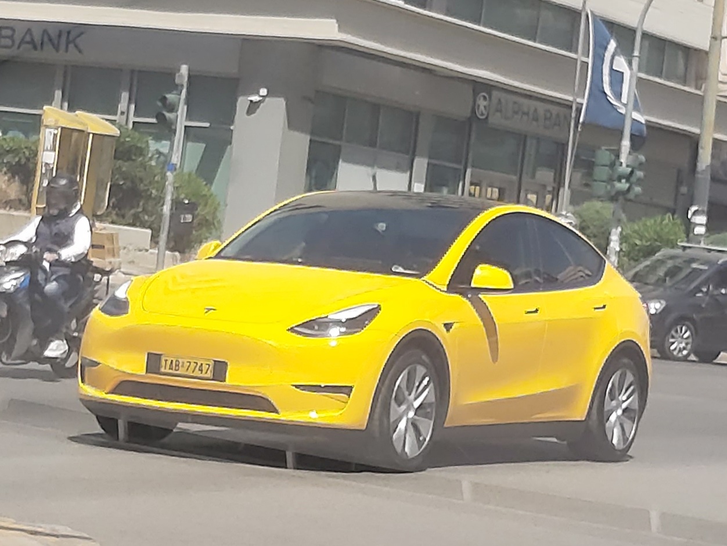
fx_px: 546
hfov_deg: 67.3
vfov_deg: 53.1
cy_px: 273
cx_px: 364
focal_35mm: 26
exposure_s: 1/833
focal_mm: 3.92
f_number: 1.7
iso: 64
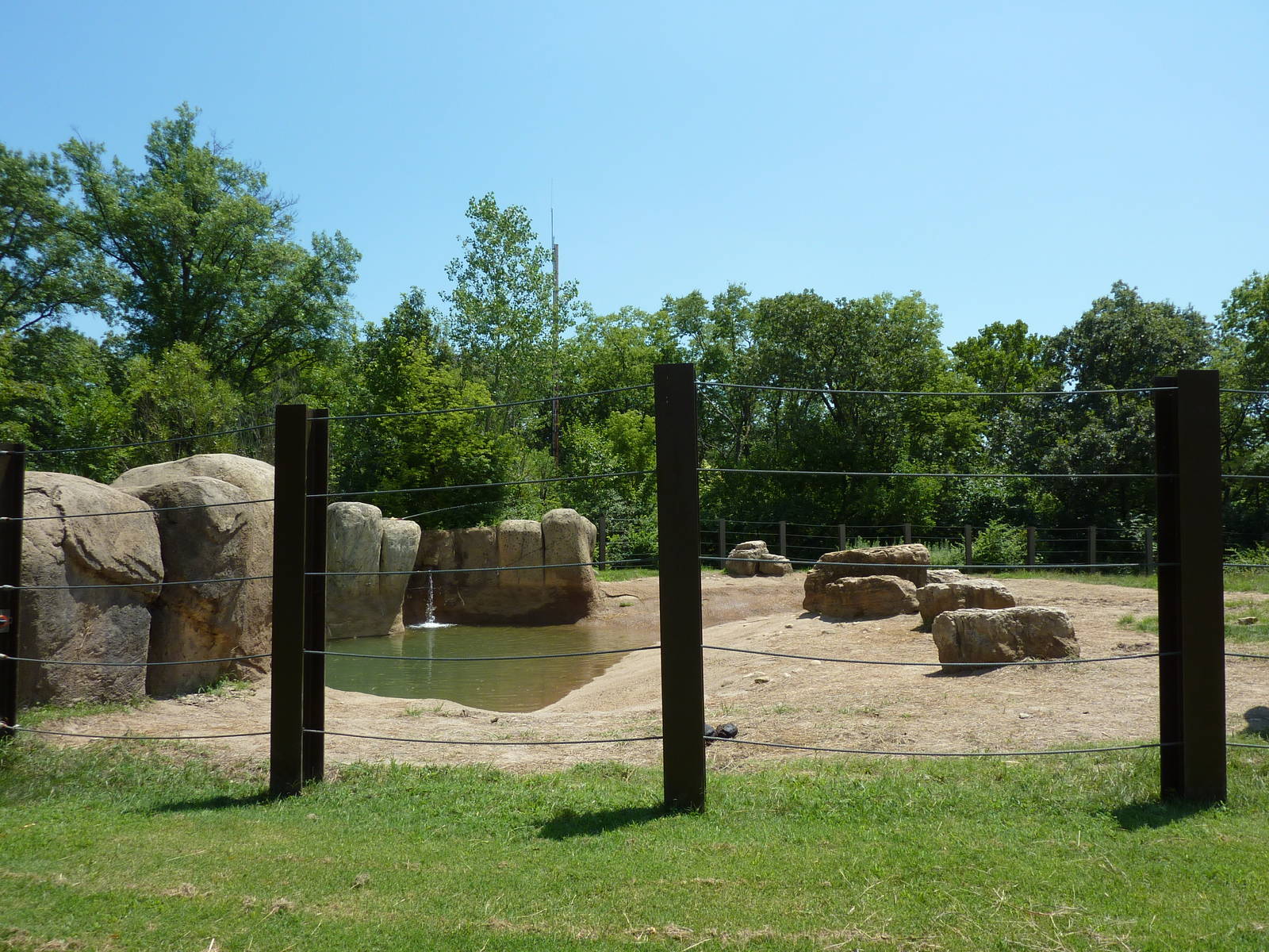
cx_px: 634
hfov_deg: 69.4
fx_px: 916
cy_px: 476
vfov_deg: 54.9
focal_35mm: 25
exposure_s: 1/500
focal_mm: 4.1
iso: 80
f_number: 4
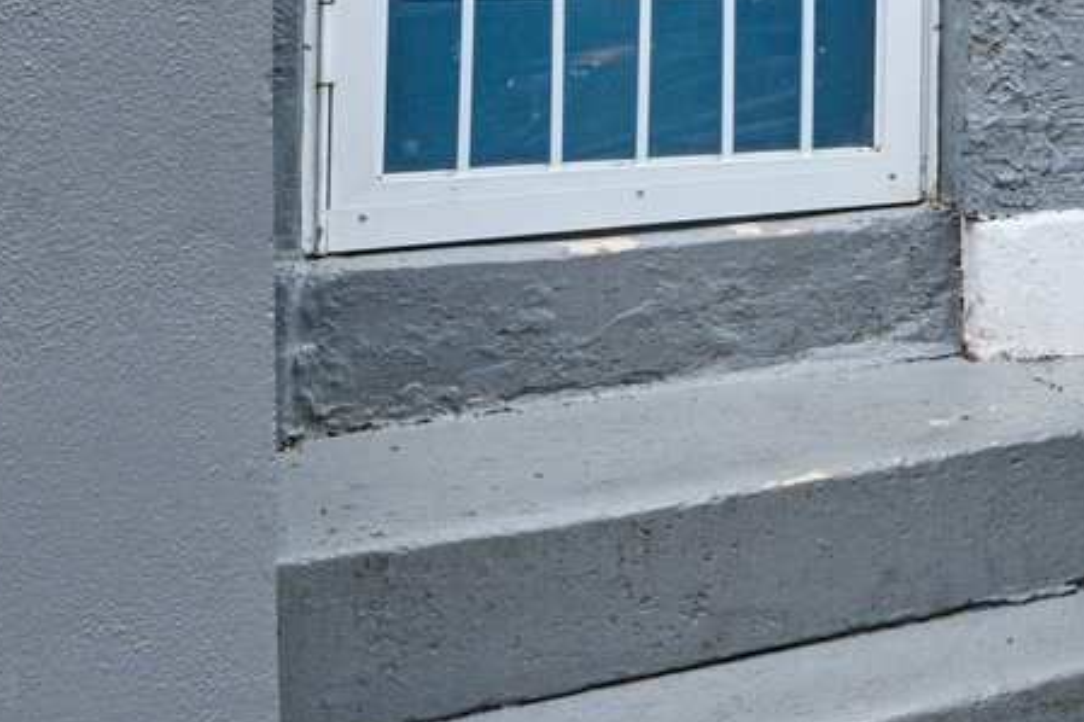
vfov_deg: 17.9
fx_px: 2197
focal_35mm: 73
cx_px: 1663
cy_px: -112
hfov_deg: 22.4
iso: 800
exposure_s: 1/400
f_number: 8
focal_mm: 16
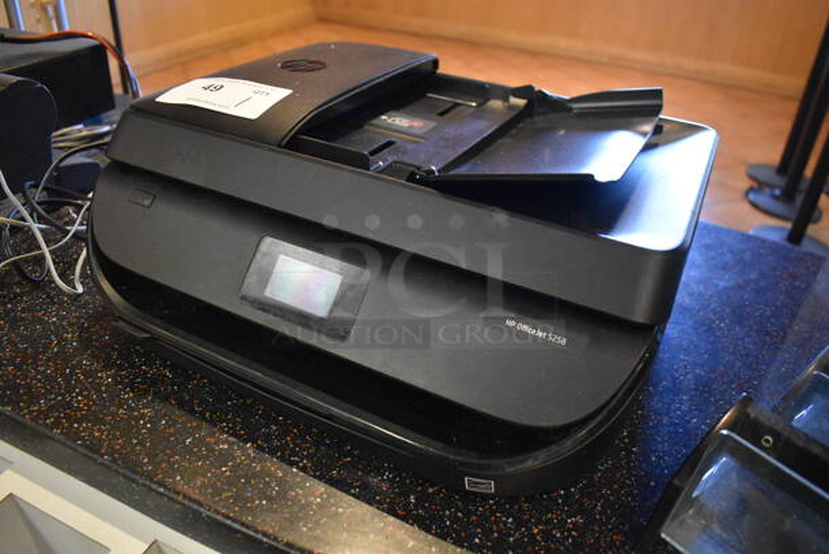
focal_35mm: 27
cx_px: 414
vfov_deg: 48.0
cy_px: 277
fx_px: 622
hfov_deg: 67.3
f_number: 3.5
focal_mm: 18
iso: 7200
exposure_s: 1/125
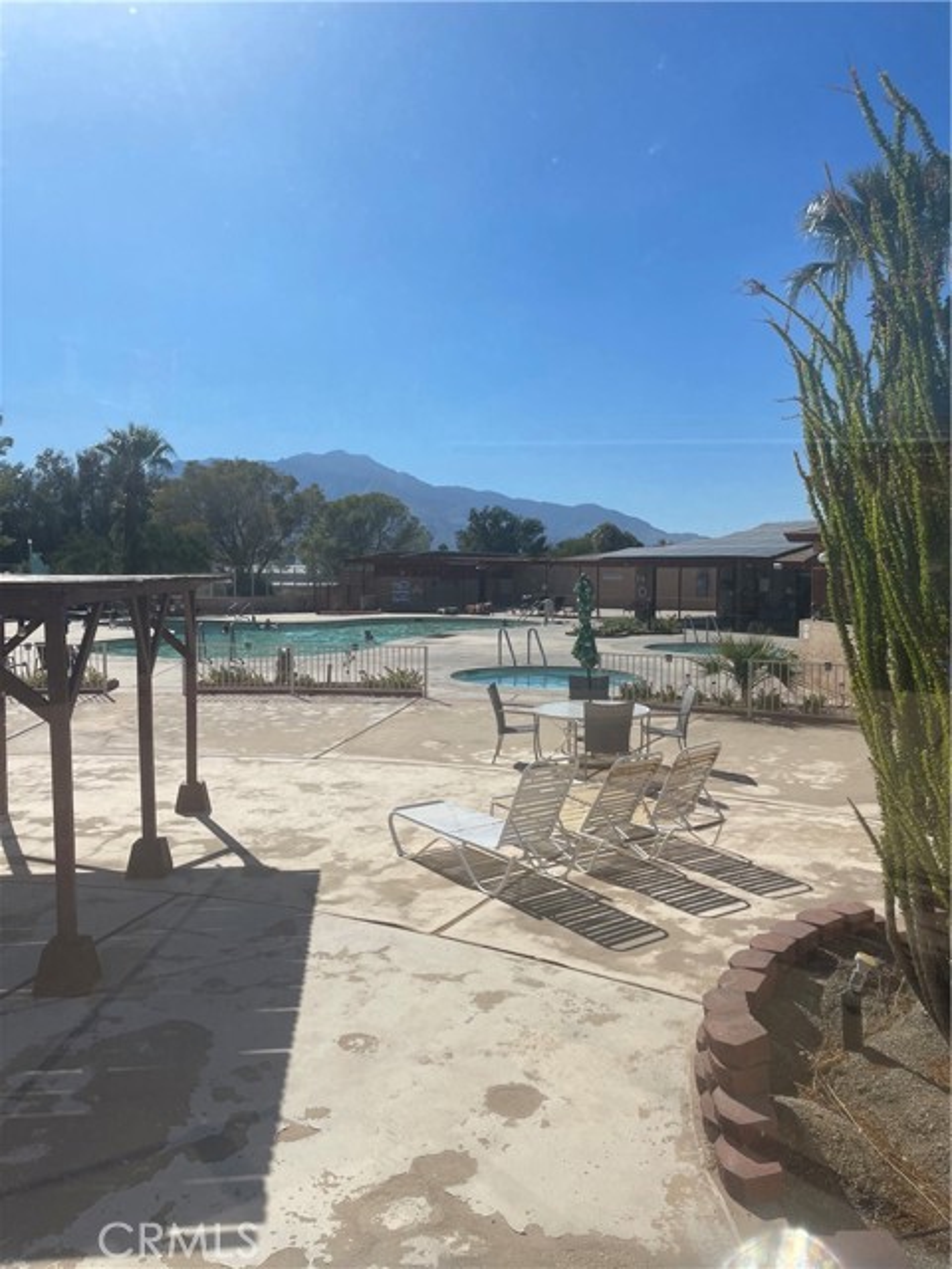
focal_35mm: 25
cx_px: 476
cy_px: 634
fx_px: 917
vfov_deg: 69.4
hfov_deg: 54.9
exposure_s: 1/8547
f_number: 1.6
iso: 32
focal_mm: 5.1
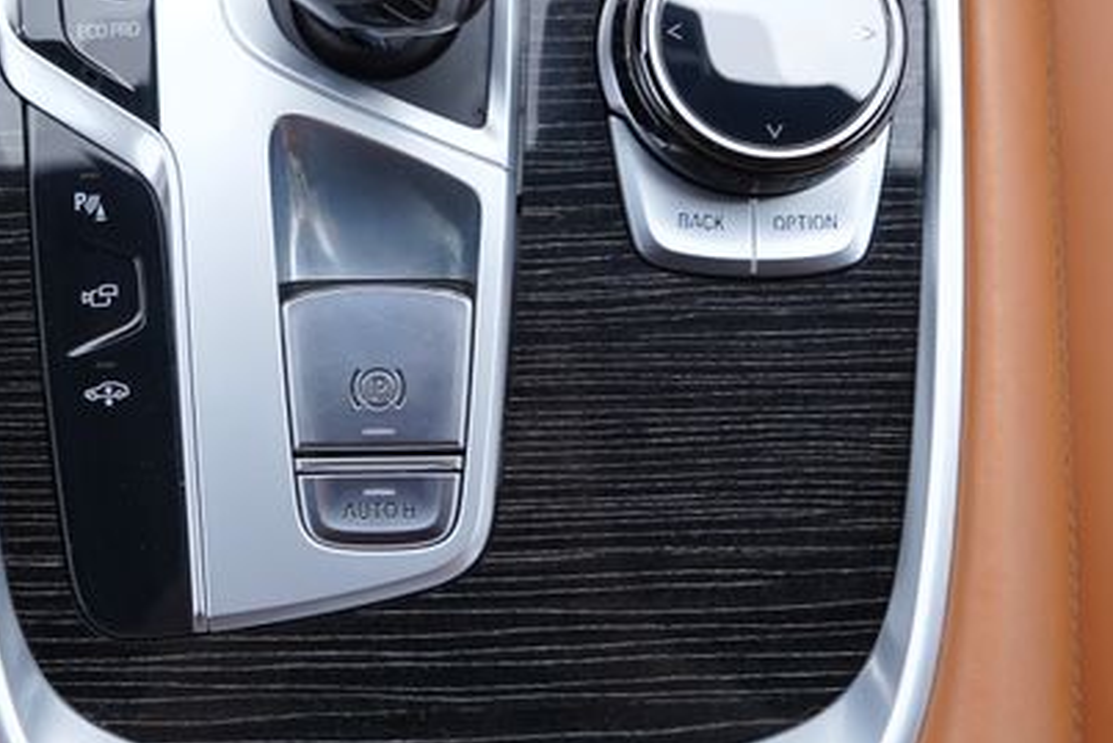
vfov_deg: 21.4
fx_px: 1886
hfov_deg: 32.6
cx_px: 384
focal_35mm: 61
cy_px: -32
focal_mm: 24
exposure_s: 1/60
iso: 160
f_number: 4
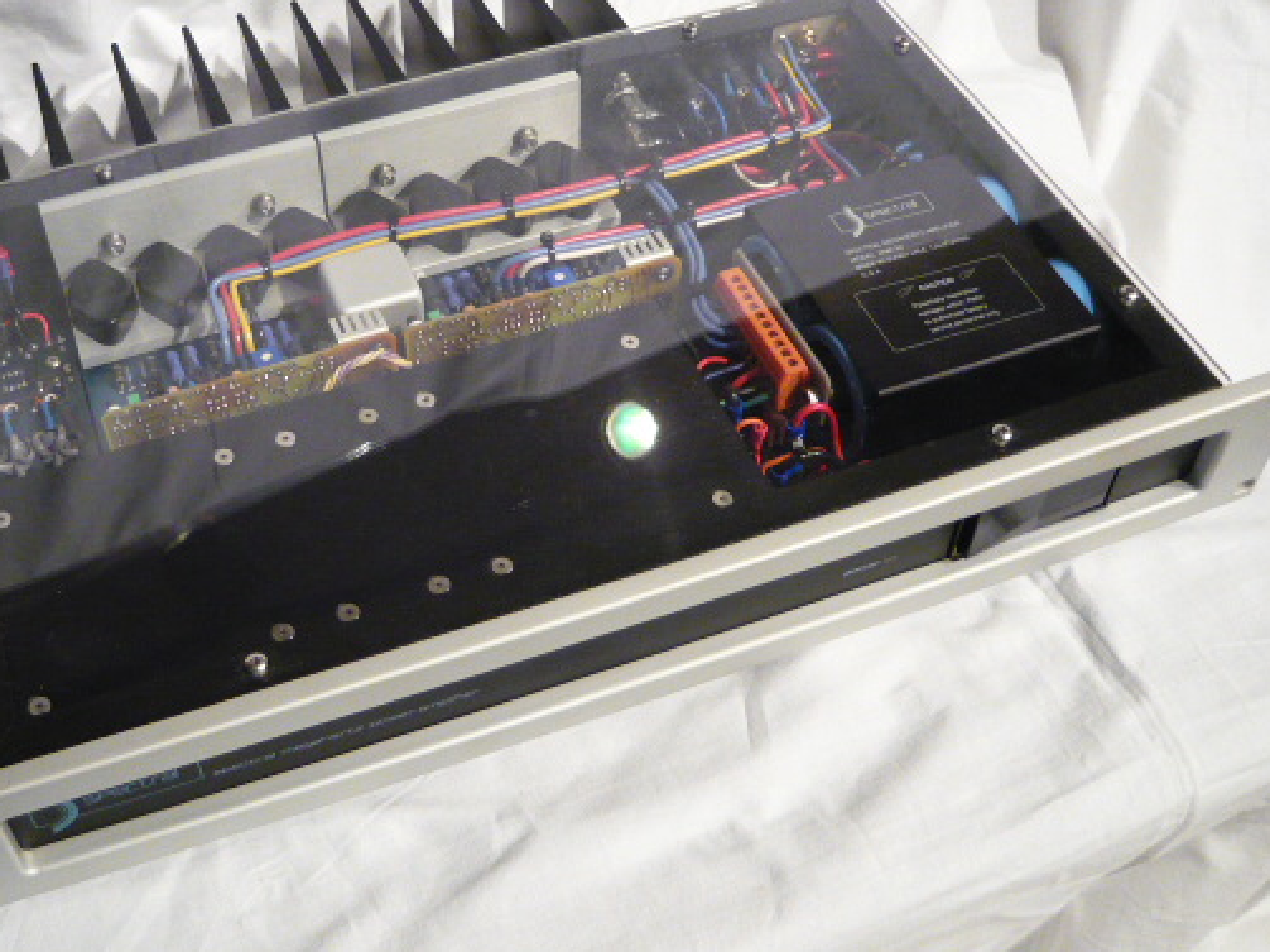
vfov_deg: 34.3
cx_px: 475
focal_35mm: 42
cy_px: 439
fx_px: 1541
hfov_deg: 44.4
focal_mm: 5.5
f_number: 2.8
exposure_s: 1/8
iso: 400
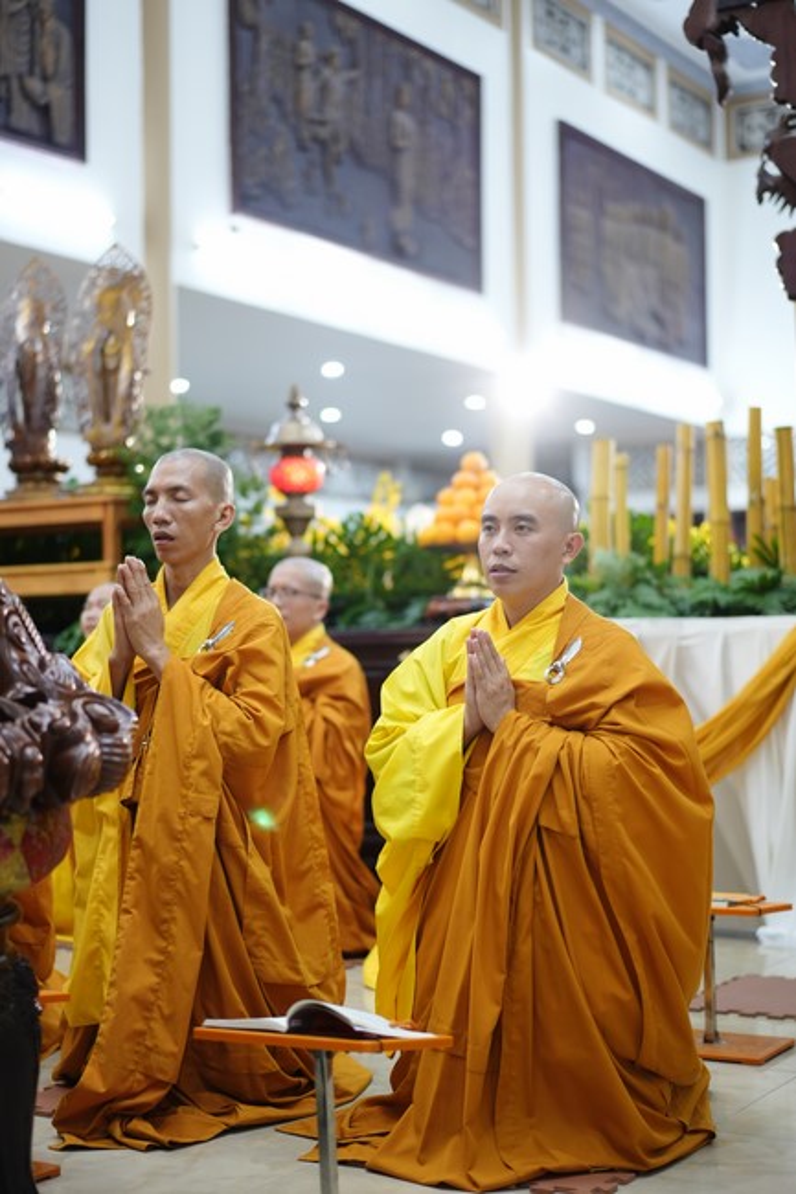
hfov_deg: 24.6
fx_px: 1825
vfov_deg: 36.3
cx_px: 398
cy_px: 597
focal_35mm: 55
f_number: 1.8
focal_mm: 55
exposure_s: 1/100
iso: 1000
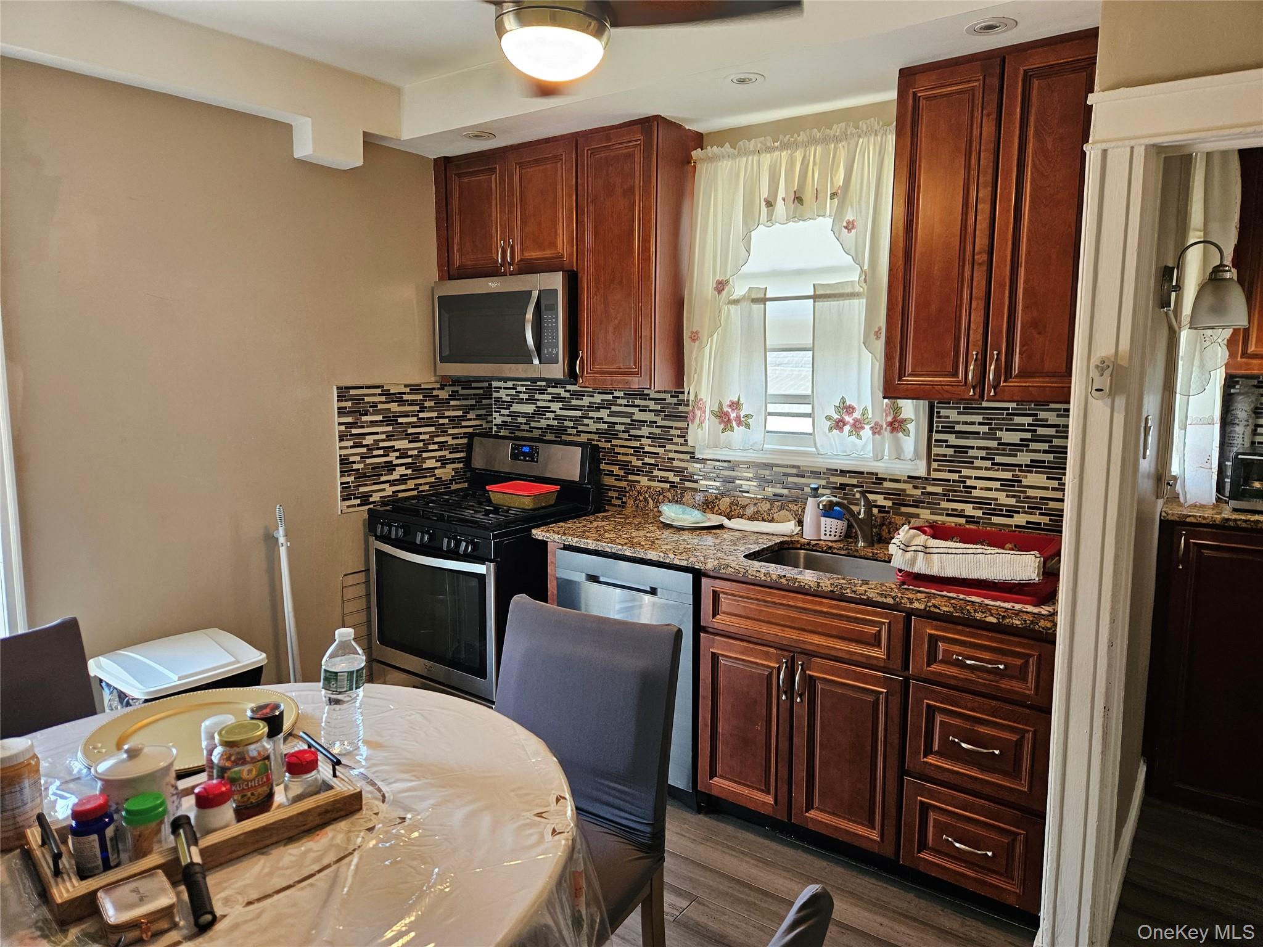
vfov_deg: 58.9
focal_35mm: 23
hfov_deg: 73.9
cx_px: 632
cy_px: 474
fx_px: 839
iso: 320
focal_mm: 5.4
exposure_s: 1/120
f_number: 1.8
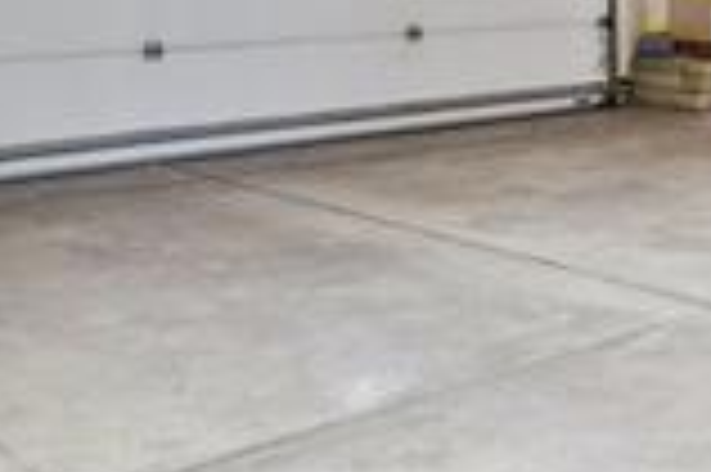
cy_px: -54
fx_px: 1282
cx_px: 927
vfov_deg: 19.9
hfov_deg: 26.3
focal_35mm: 65
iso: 8000
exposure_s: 1/60
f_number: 8
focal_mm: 16
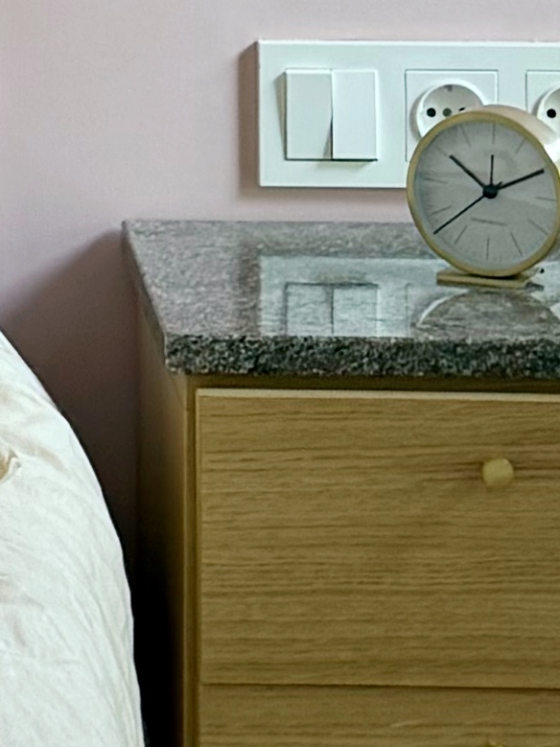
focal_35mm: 176
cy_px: -440
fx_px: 3797
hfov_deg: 8.3
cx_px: -125
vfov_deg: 10.7
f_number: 1.78
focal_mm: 6.76
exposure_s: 1/169
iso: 160
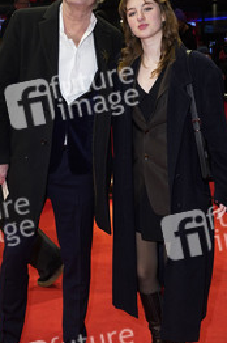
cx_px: 110
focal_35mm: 52
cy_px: 164
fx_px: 493
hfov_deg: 25.9
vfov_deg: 38.2
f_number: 5.6
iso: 800
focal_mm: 34
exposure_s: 1/160
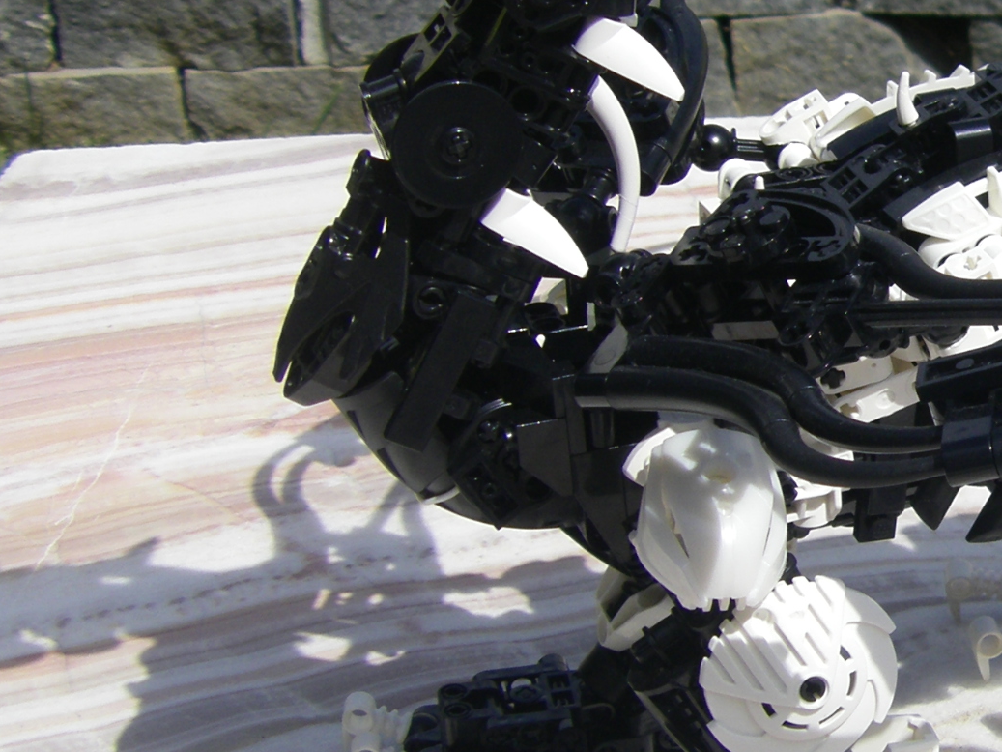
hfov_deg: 19.8
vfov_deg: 15.6
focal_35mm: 95
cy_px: 323
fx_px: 2750
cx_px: 1072
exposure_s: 1/320
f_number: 7
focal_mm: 6.3
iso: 64
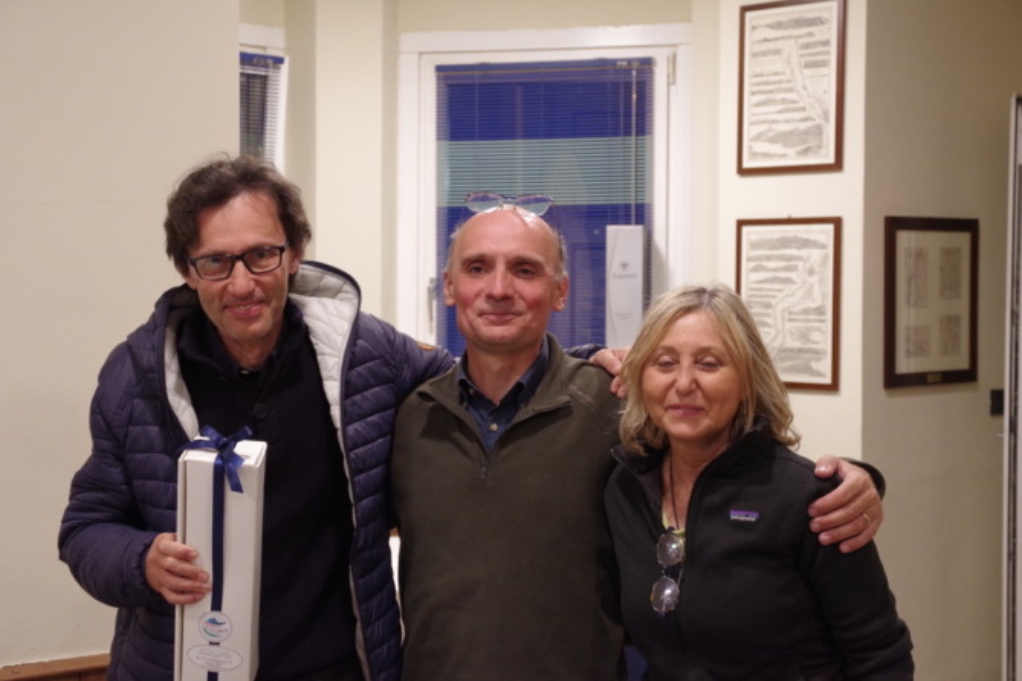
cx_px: 516
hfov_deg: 30.7
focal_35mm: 66
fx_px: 1860
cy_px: 339
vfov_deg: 20.8
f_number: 5.6
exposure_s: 1/45
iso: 3200
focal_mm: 43
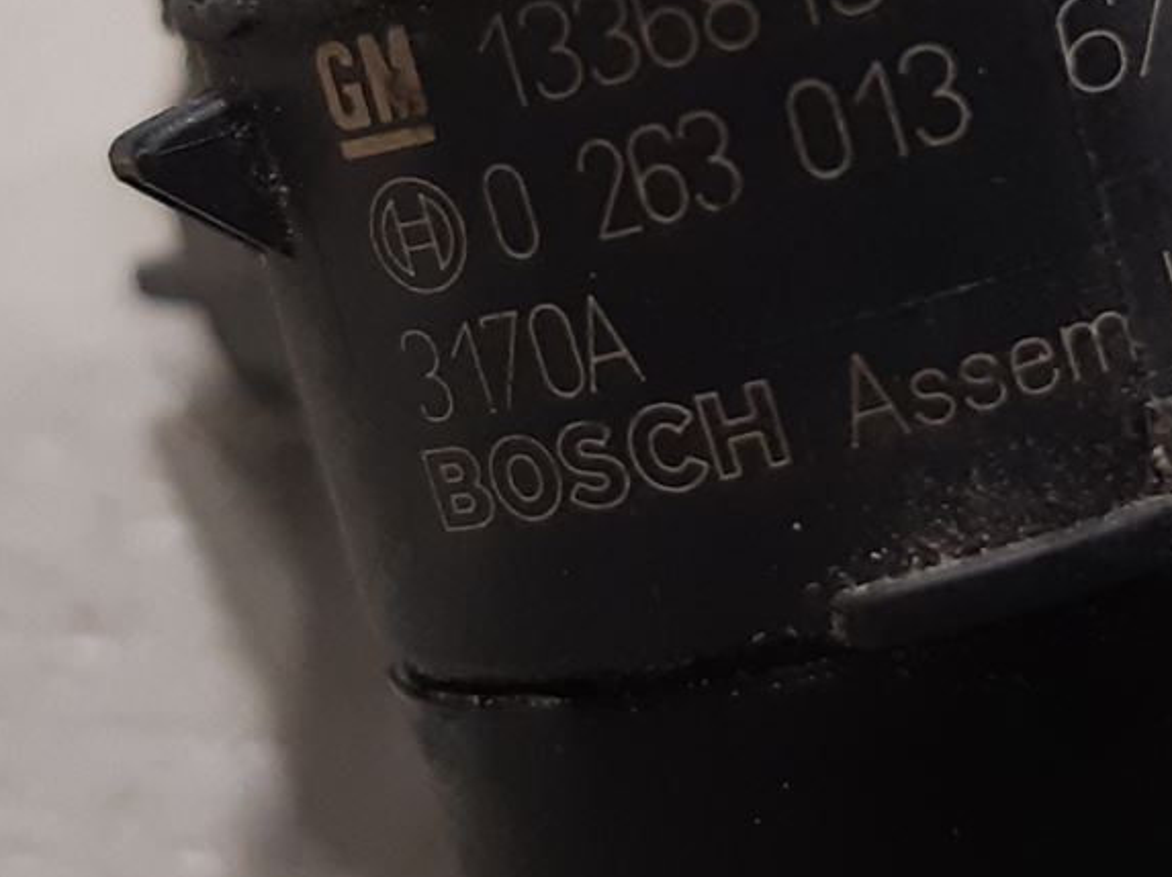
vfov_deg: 15.8
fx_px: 3147
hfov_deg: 21.0
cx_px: 826
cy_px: 188
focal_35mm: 93
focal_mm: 3.93
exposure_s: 1/50
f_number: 1.7
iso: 200
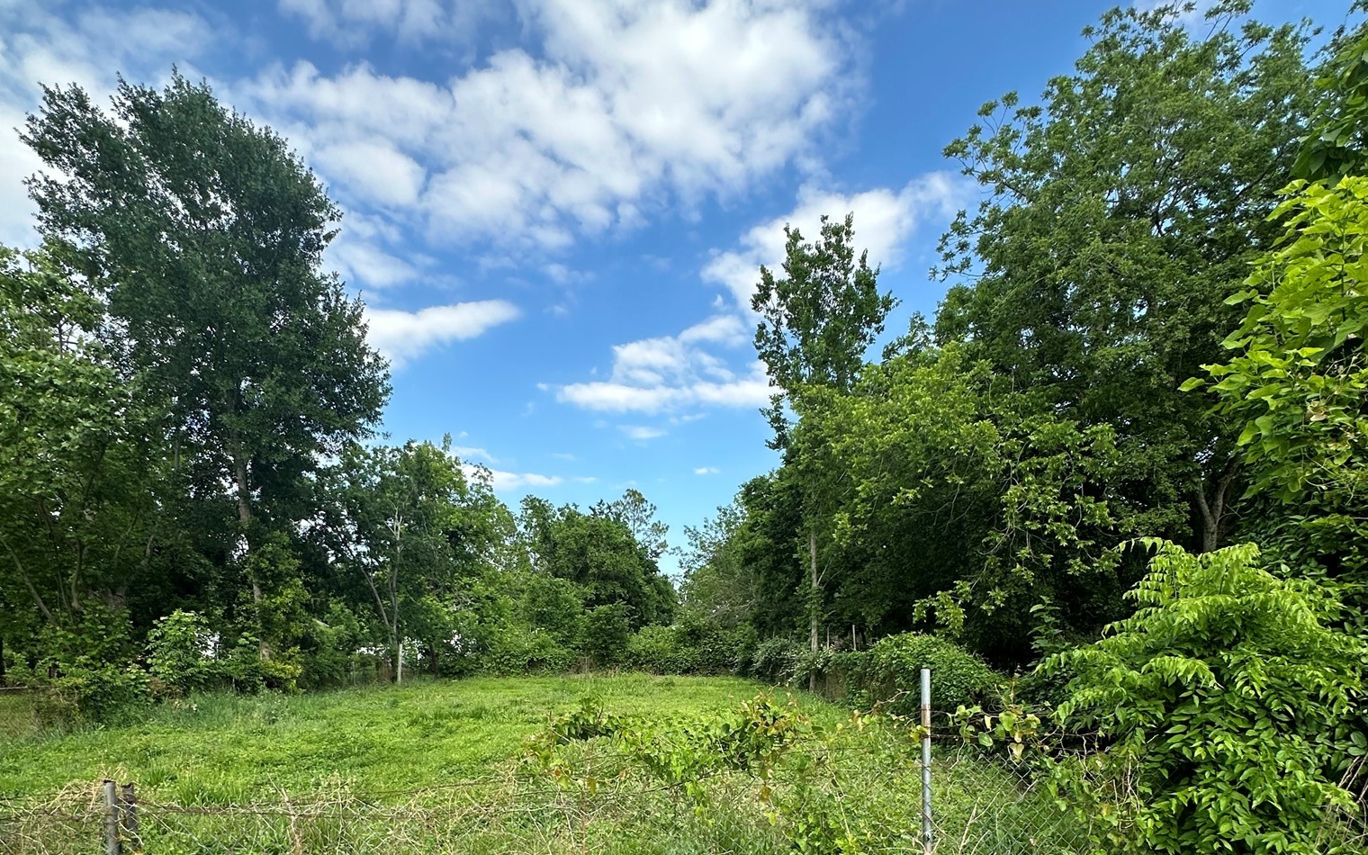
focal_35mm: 20
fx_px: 746
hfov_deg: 85.1
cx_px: 682
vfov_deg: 55.8
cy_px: 671
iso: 40
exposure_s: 1/917
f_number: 2.2
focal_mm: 2.22
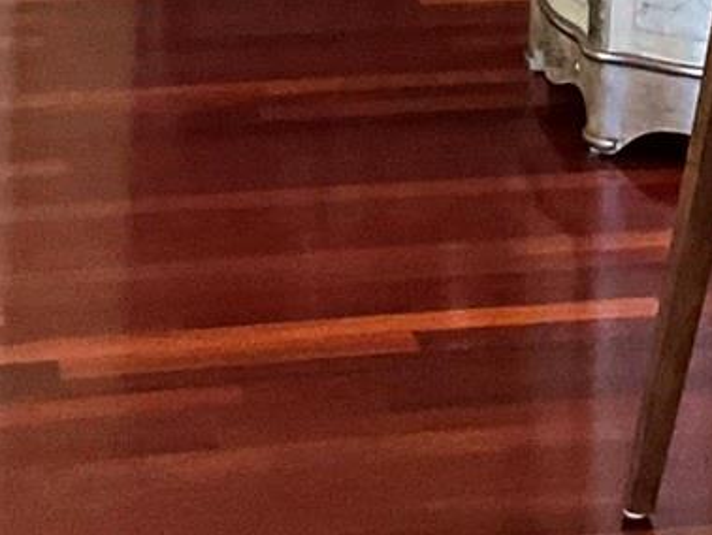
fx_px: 3231
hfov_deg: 12.5
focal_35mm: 157
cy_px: -697
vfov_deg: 8.7
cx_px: 586
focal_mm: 3
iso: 250
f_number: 1.8
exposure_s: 1/60
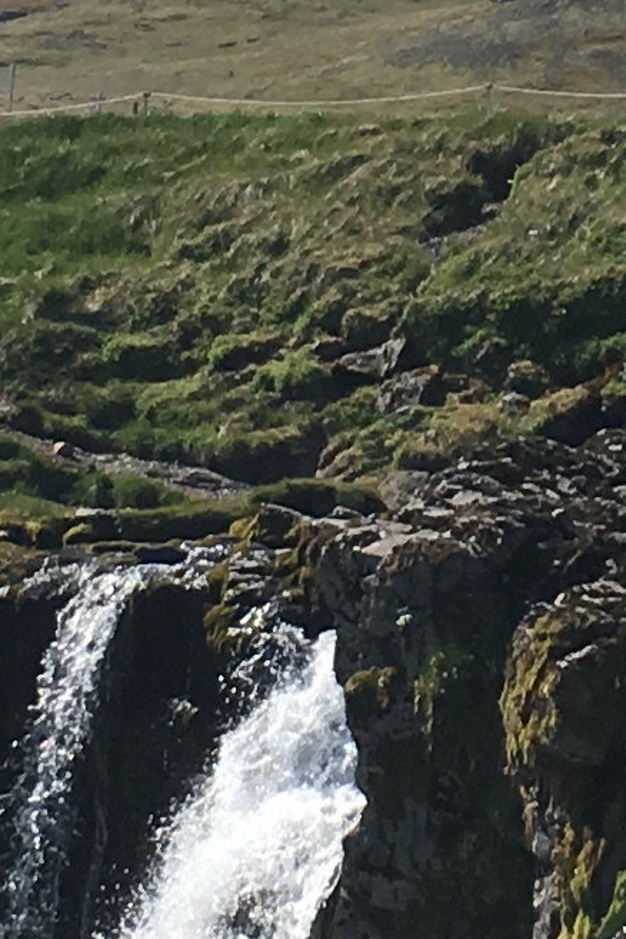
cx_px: 637
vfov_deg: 11.1
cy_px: 136
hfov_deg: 7.4
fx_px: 4825
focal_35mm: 185
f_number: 2.2
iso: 25
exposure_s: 1/1603
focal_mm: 4.15
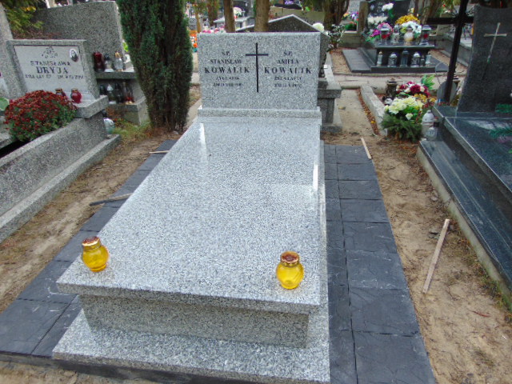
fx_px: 370
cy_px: 192
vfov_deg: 54.9
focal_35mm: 25
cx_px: 256
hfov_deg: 69.4
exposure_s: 1/160
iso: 80
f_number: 3
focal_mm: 4.5
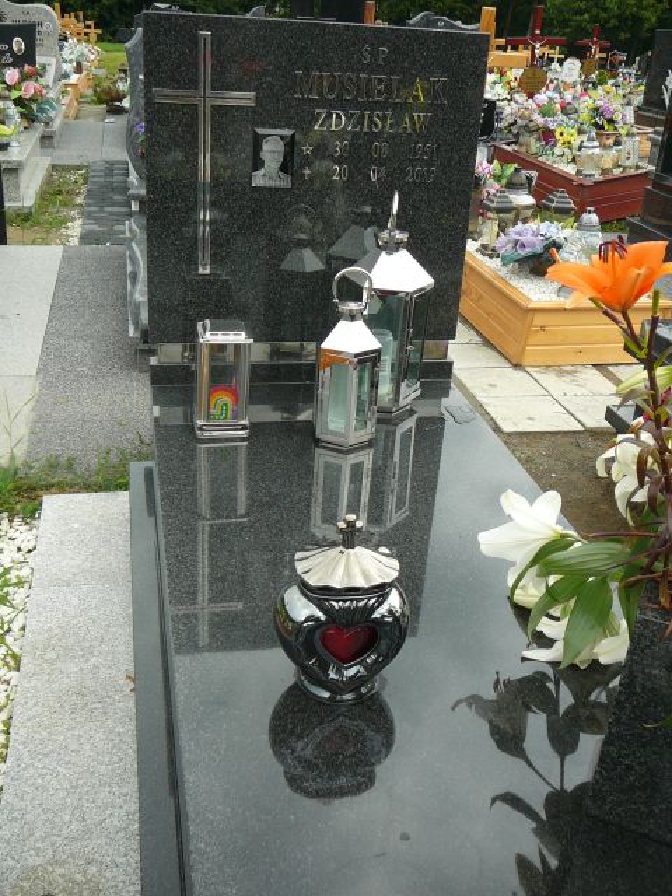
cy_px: 448
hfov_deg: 40.7
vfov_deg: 52.6
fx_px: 906
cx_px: 336
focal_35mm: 35
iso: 80
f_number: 2.8
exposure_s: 1/200
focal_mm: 5.2
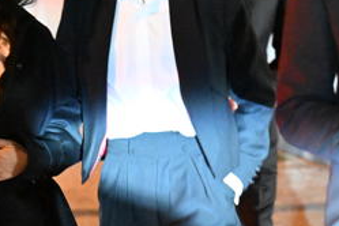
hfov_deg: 10.6
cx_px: 159
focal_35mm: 194
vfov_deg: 7.1
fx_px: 1827
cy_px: 86
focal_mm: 70
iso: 20000
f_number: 3.2
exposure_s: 1/60
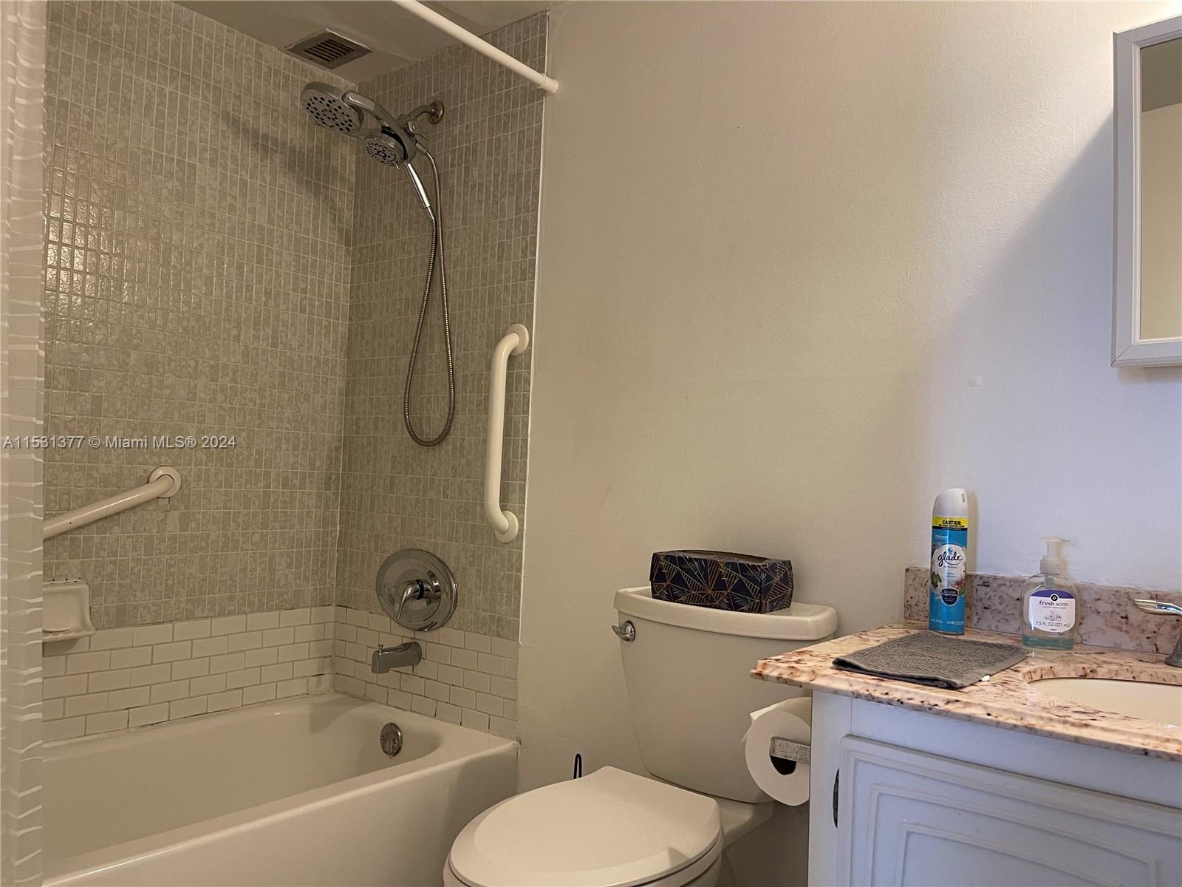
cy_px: 444
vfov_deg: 54.9
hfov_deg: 69.4
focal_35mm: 25
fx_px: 854
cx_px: 591
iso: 125
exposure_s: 1/60
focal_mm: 5.1
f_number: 1.6
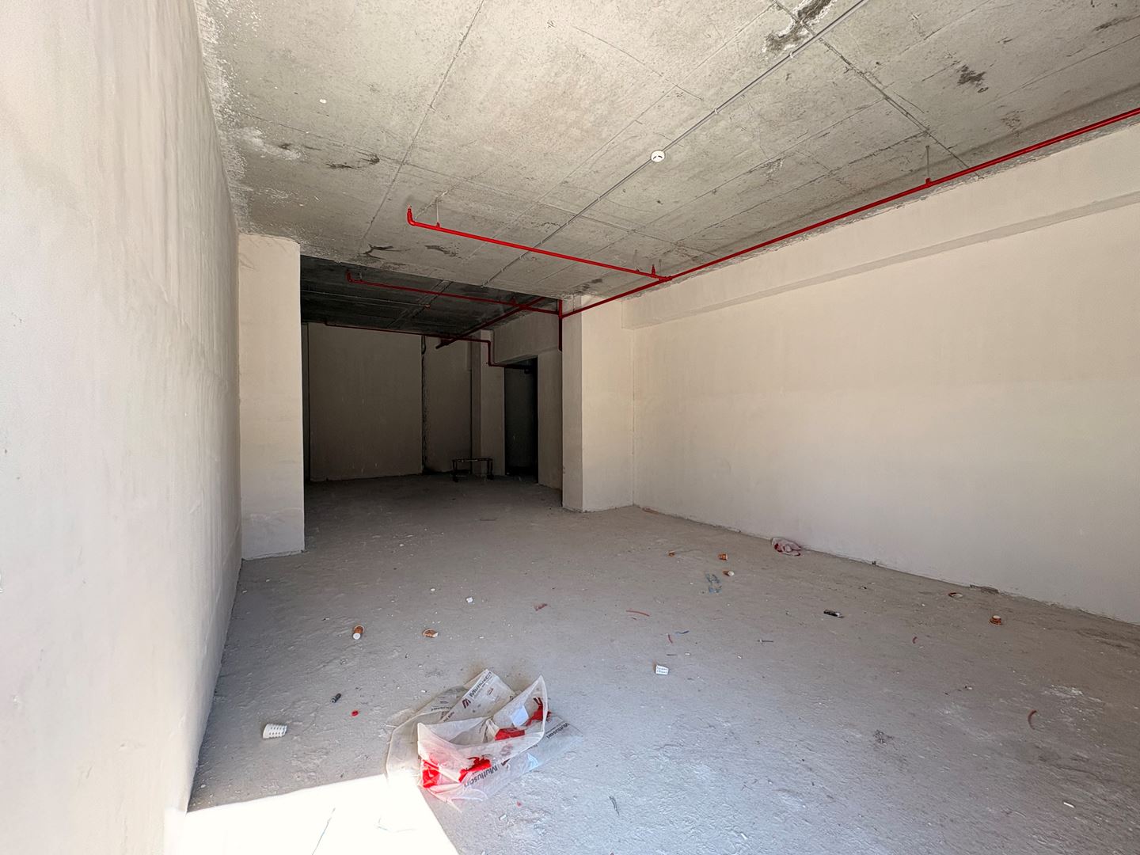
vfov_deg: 85.7
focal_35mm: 14
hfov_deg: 102.1
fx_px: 461
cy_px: 428
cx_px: 570
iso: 80
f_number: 2.2
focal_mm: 2.22
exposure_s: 1/99
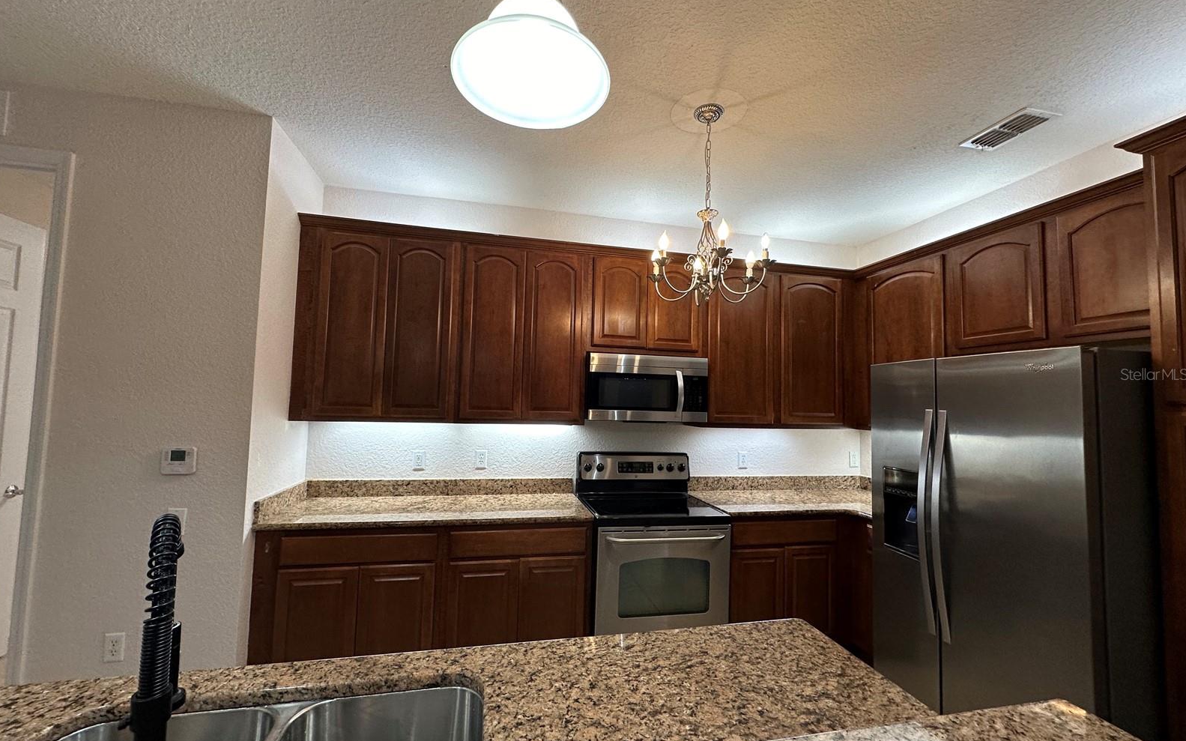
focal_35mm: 15
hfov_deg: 101.5
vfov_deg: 74.8
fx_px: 485
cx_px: 592
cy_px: 374
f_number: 2.2
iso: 125
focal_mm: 2.22
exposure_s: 1/120
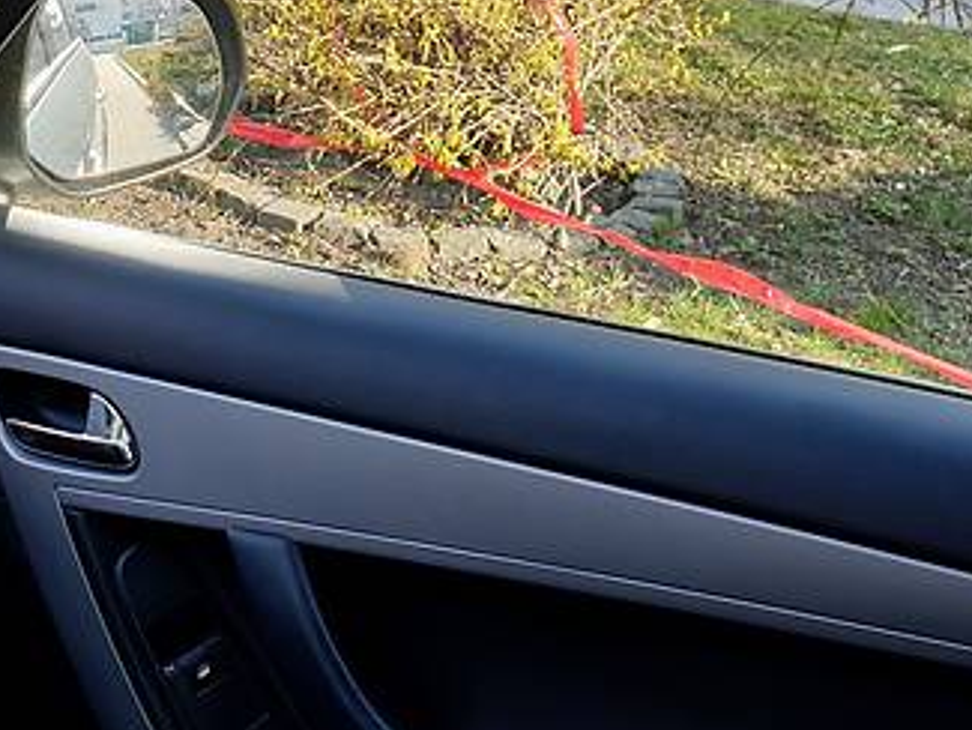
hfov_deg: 28.6
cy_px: -69
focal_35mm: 64
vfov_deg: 21.8
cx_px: 30
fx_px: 1798
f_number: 2.4
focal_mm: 4.3
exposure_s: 1/190
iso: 50
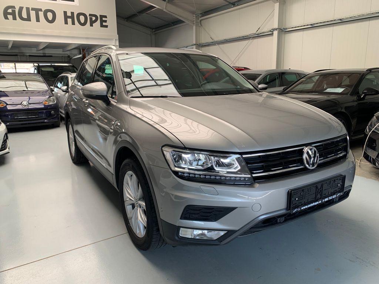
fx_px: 285
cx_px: 190
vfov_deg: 53.1
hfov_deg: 67.3
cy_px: 142
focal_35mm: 26
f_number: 1.8
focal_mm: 4.25
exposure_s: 1/121
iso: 50
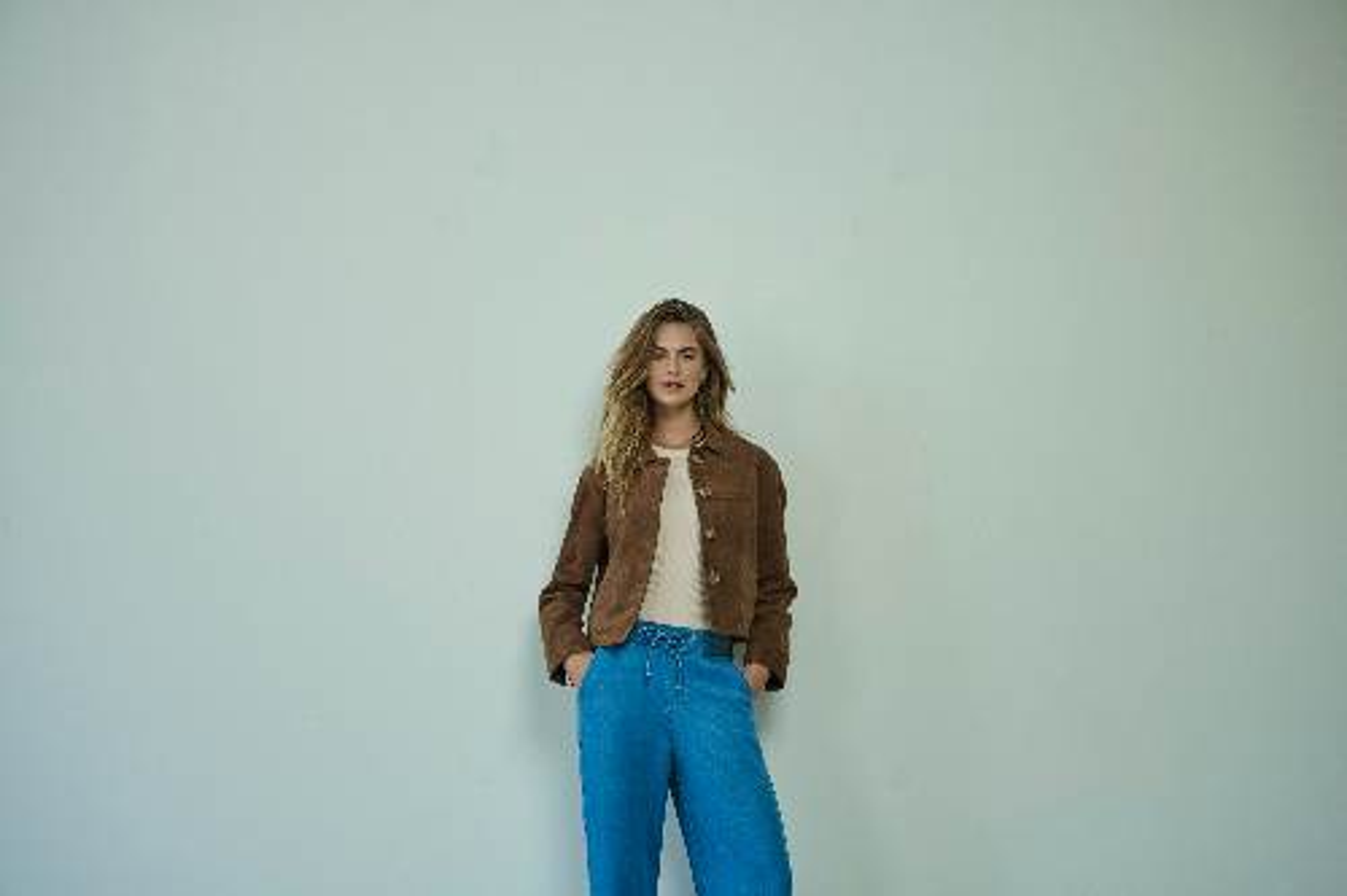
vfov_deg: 31.2
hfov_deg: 45.4
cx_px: 674
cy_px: 448
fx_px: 1608
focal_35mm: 43
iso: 400
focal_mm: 43
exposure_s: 1/160
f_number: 4
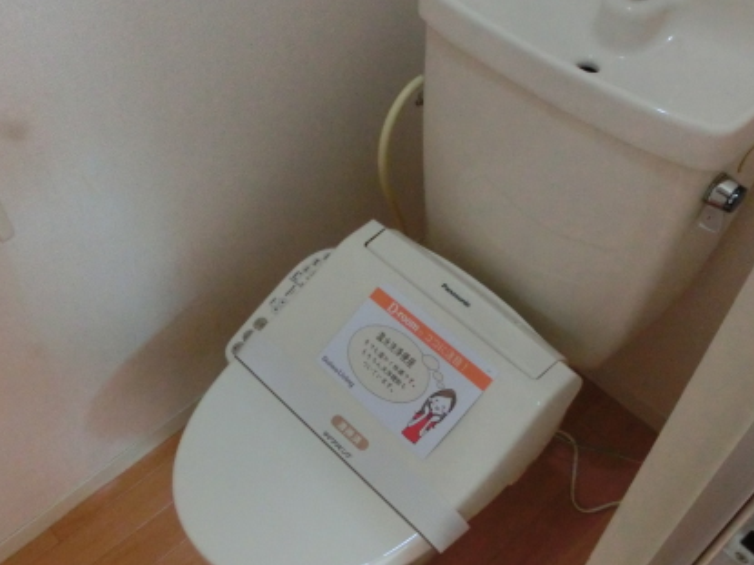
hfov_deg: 49.8
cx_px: 298
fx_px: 806
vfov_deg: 38.6
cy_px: 296
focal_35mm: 37
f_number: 3
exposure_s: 1/50
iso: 800
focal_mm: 4.24
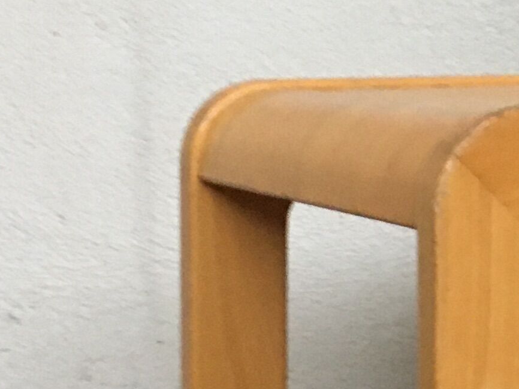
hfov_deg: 13.7
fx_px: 2025
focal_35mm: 135
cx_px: 791
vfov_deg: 11.0
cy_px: 301
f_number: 2.2
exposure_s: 1/33
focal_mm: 4.15
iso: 160
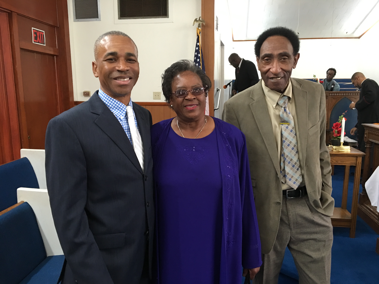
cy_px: 142
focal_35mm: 29
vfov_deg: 48.2
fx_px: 318
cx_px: 190
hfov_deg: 61.7
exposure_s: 1/15
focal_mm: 4.15
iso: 100
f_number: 2.2
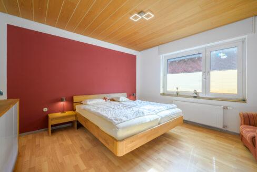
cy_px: 86
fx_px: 111
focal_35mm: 16
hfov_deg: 98.5
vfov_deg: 75.6
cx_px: 128
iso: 200
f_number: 9
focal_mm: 15.5
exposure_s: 1/80
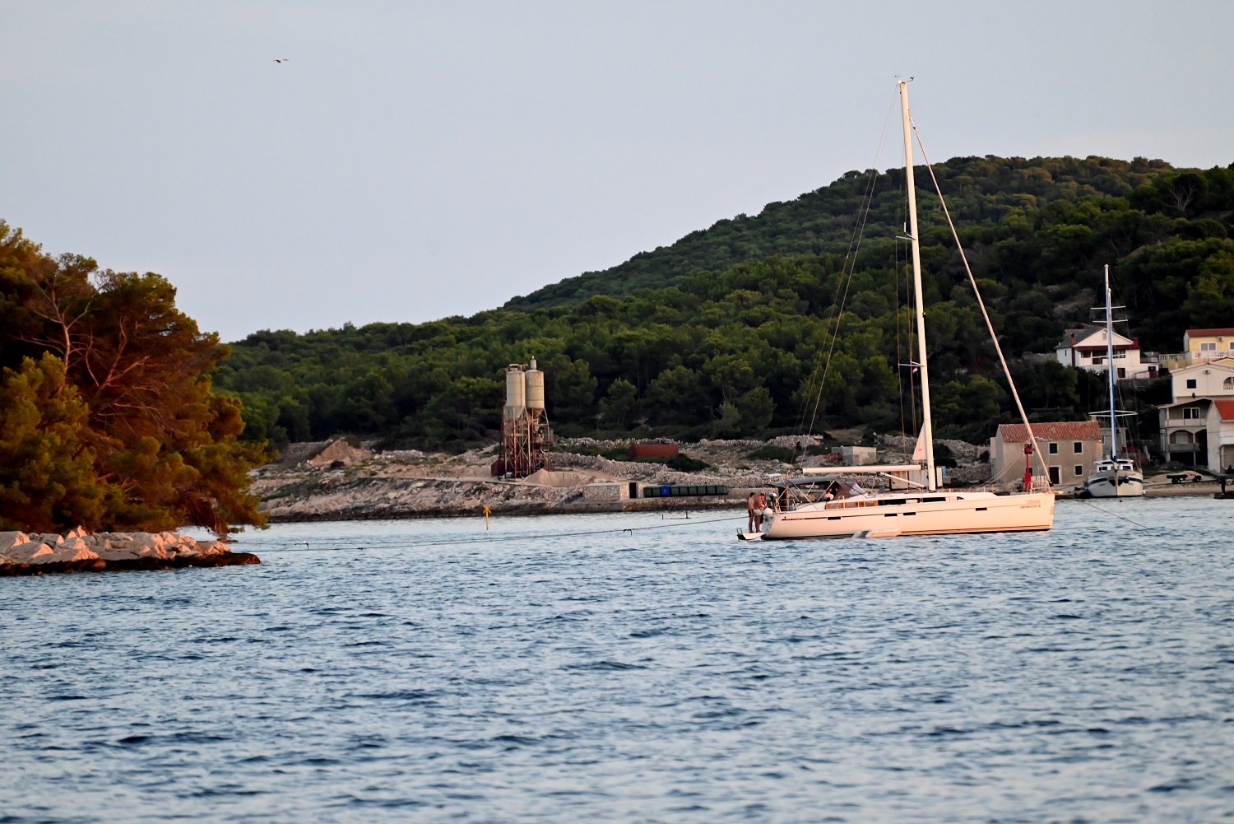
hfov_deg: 7.6
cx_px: 617
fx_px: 9257
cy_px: 412
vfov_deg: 5.1
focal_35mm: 270
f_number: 5.6
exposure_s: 1/500
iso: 3200
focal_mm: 270
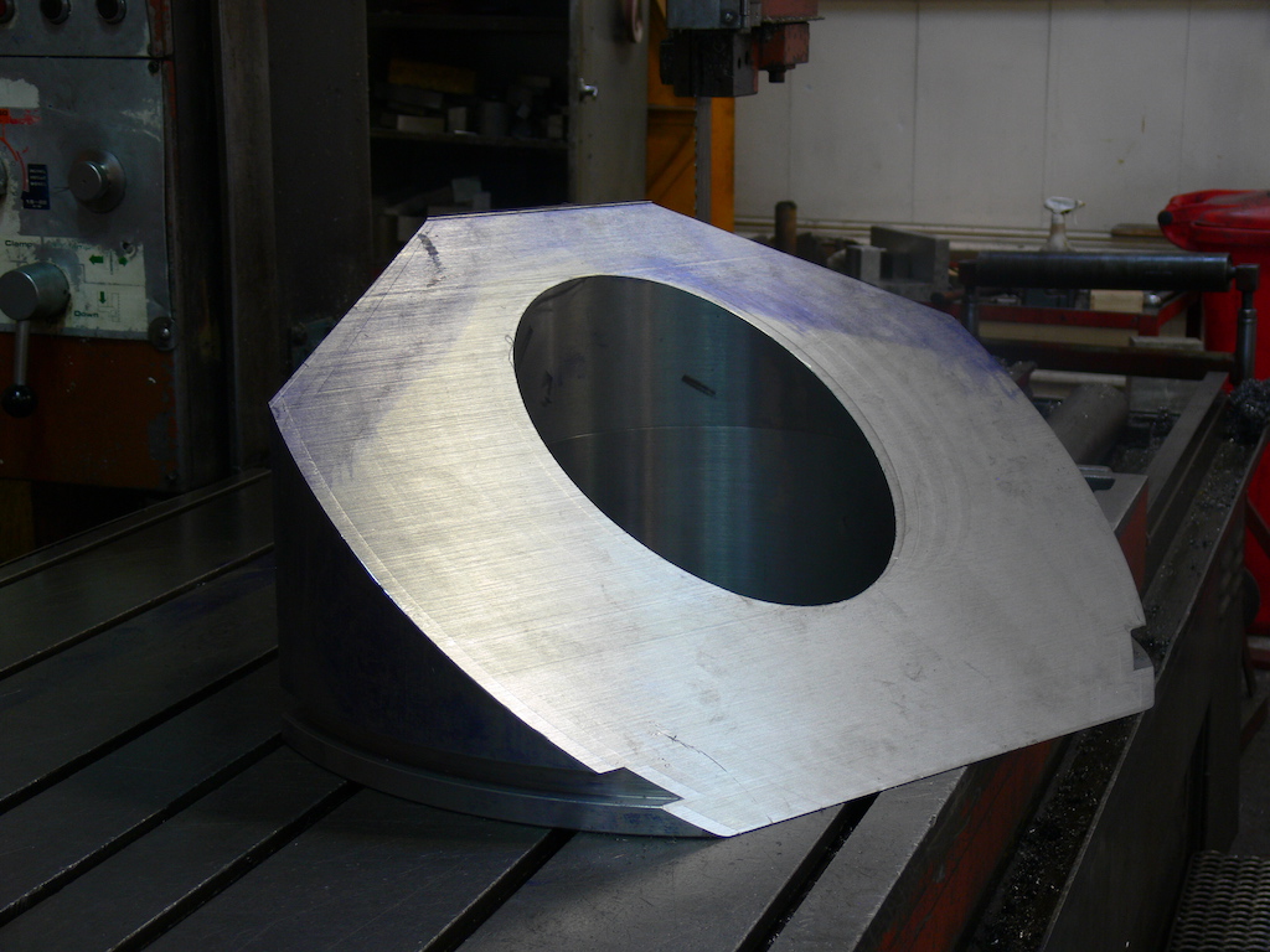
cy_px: 476
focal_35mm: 60
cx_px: 635
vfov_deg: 24.4
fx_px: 2201
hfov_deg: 32.2
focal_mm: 12.7
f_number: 3.2
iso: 80
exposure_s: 1/30
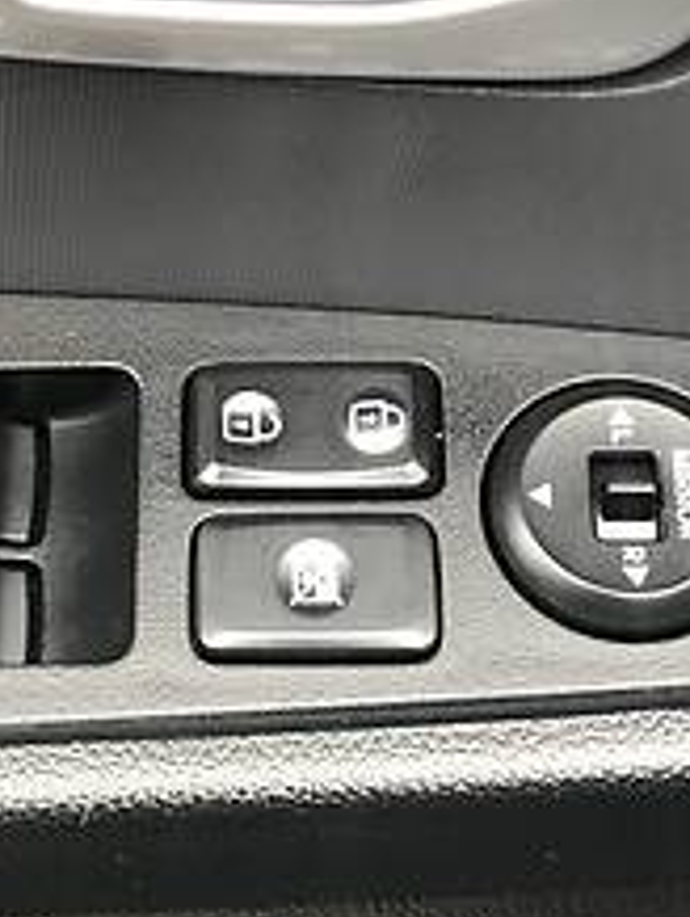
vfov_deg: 25.2
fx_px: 2042
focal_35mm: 77
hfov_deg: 19.0
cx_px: 160
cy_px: 320
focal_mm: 4
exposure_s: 1/33
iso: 32
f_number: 1.8
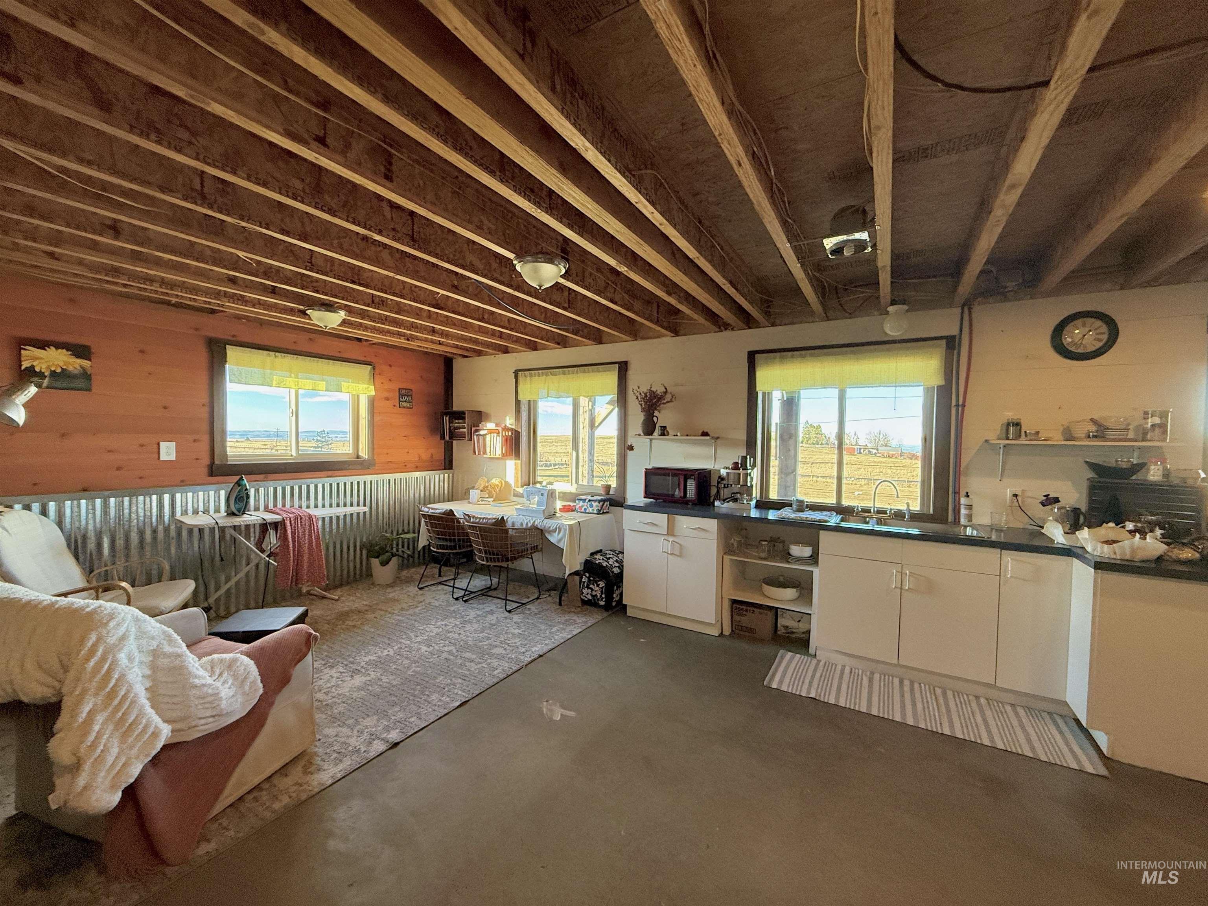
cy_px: 453
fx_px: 489
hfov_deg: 102.1
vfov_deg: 85.7
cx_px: 604
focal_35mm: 14
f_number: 2.2
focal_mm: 2.22
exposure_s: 1/99
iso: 200
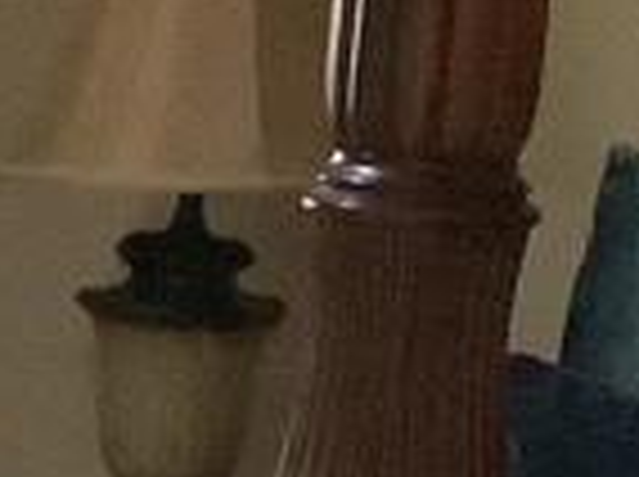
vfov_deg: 6.6
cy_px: 554
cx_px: -554
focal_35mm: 224
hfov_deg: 8.5
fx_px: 4128
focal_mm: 3.3
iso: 640
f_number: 2.4
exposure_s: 1/24
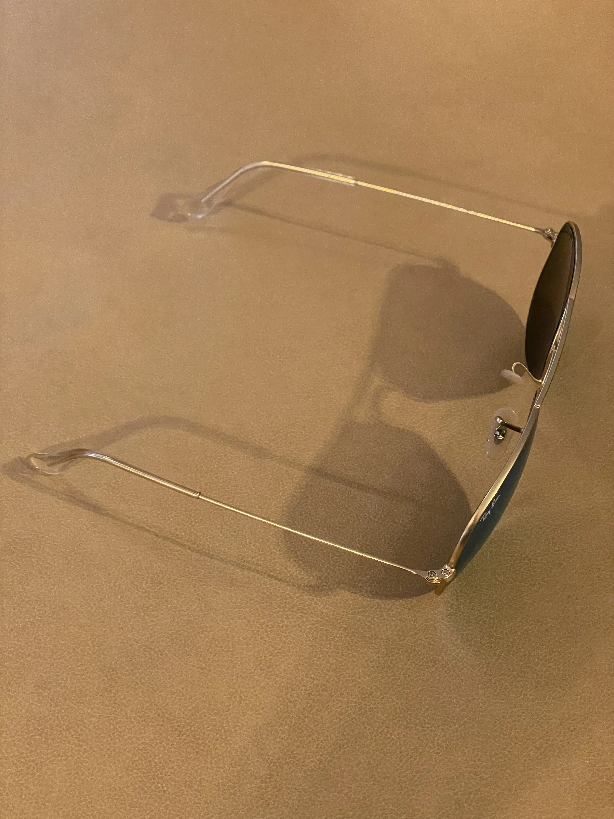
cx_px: 307
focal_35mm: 52
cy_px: 410
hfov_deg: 28.0
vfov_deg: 36.8
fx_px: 1230
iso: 500
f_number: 2
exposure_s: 1/50
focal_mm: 6
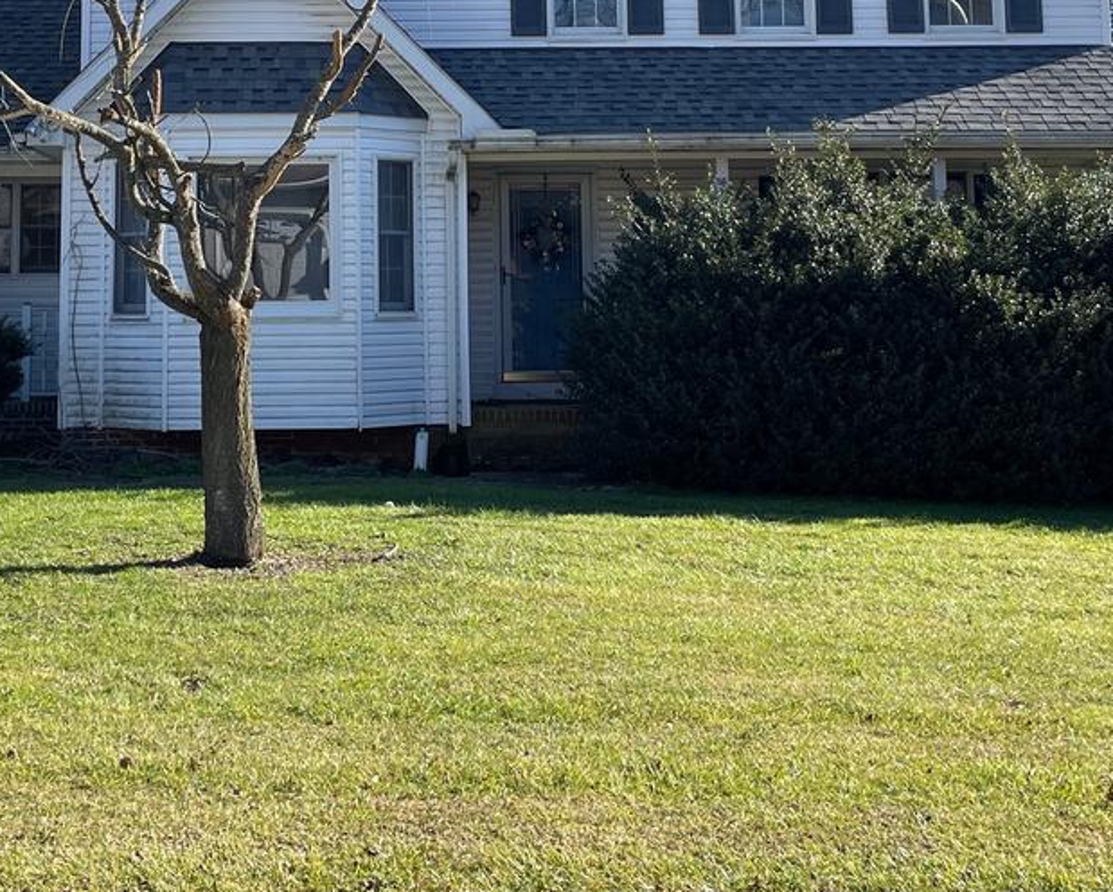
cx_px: 349
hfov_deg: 31.6
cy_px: 76
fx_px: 1945
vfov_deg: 25.0
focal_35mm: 59
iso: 32
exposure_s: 1/1887
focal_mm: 4.2
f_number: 1.6
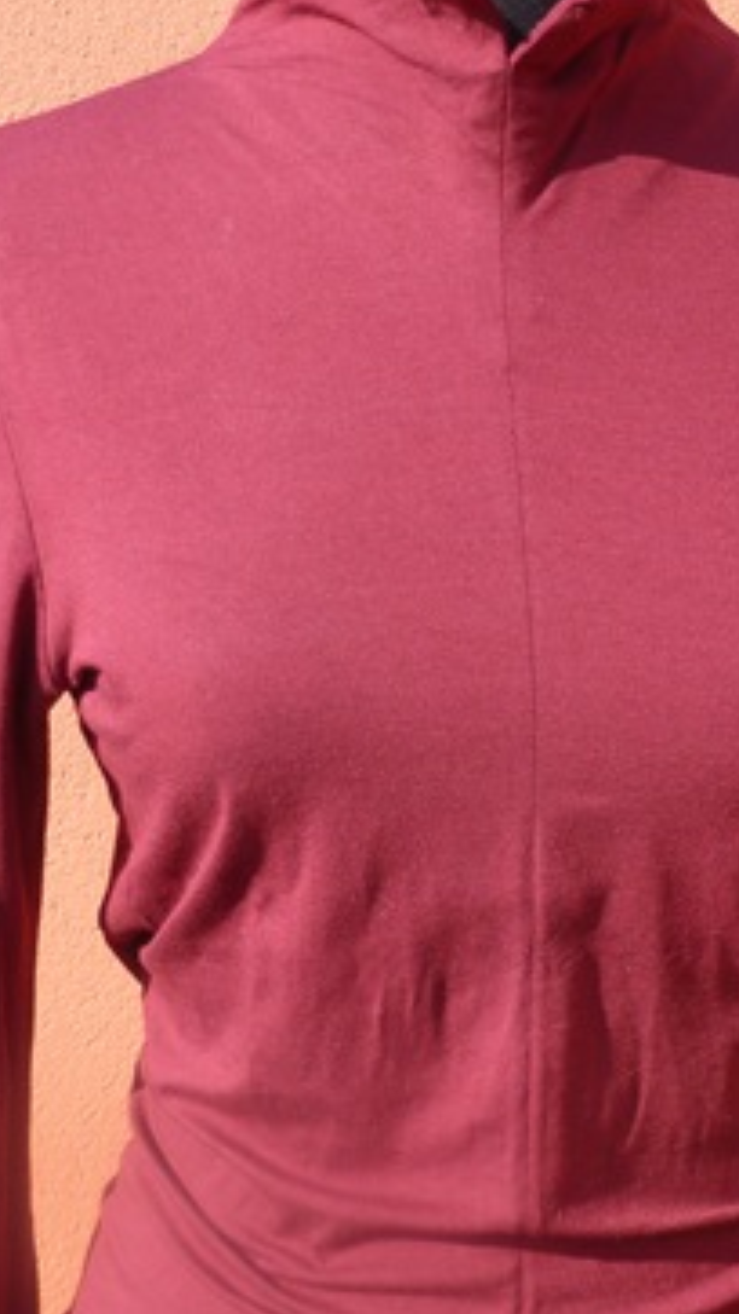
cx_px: 455
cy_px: 691
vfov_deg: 27.2
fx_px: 2719
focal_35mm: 78
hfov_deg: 15.5
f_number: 3.8
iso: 80
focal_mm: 8.5
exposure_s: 1/160
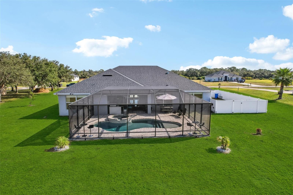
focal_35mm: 22
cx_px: 146
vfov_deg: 57.2
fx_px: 179
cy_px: 98
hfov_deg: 78.6
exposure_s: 1/3000
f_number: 2.8
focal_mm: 8.4
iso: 160
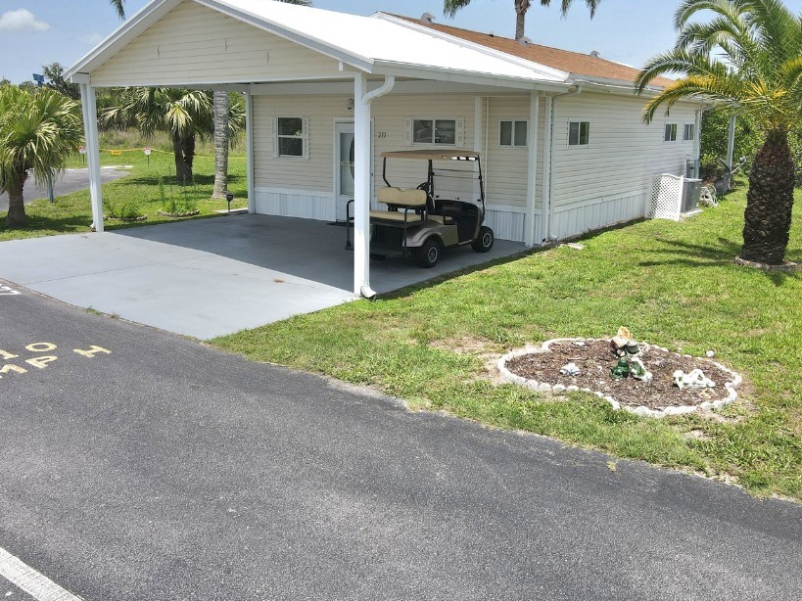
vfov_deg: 46.6
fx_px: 695
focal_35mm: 30
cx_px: 423
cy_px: 253
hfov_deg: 59.9
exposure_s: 1/769
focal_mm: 4.5
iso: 100
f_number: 2.8
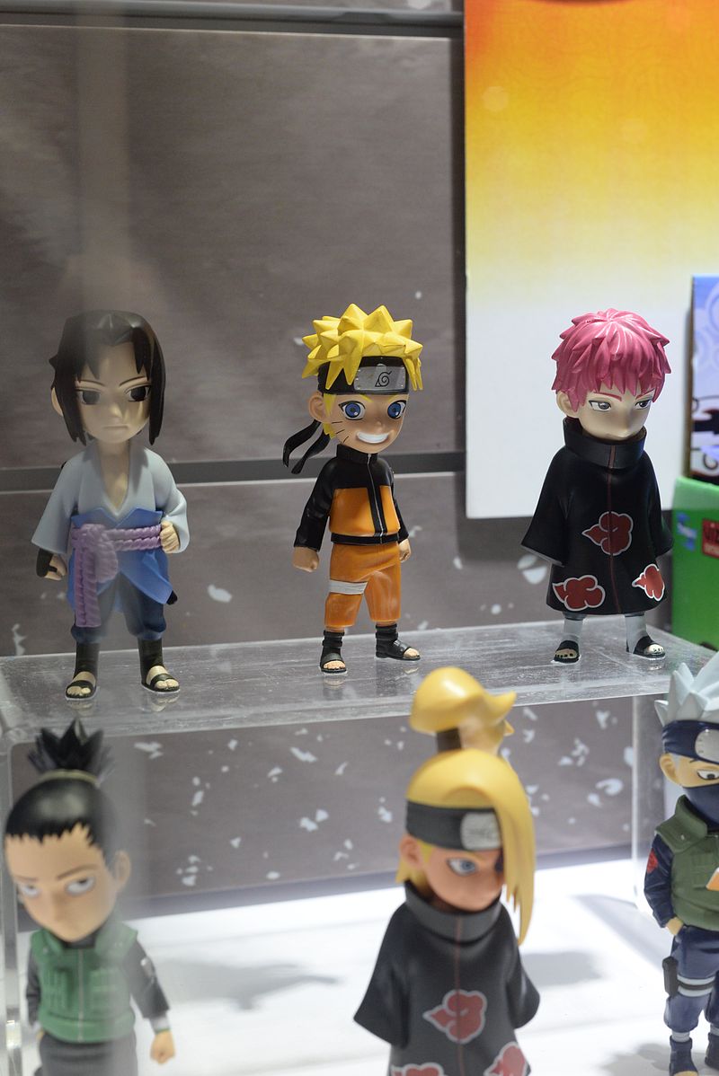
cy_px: 538
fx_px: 1496
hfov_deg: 27.0
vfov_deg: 39.6
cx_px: 360
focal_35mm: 50
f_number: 6.3
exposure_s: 1/160
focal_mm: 50
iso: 2000
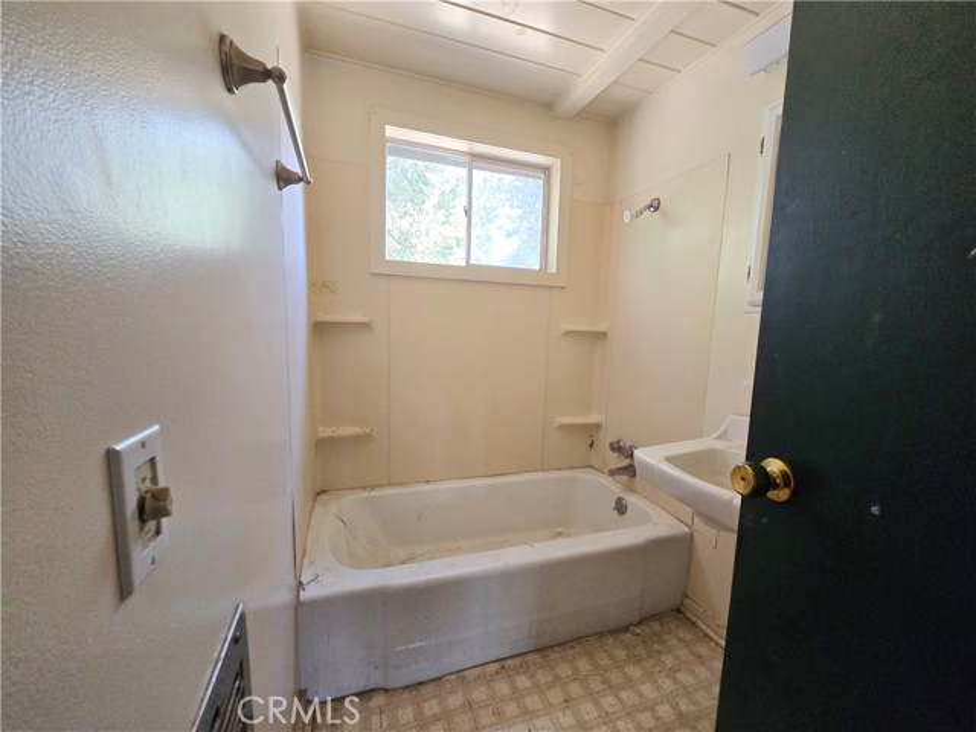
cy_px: 366
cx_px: 488
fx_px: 367
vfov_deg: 89.9
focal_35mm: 13
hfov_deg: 106.2
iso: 320
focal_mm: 2.2
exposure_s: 1/100
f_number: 2.2
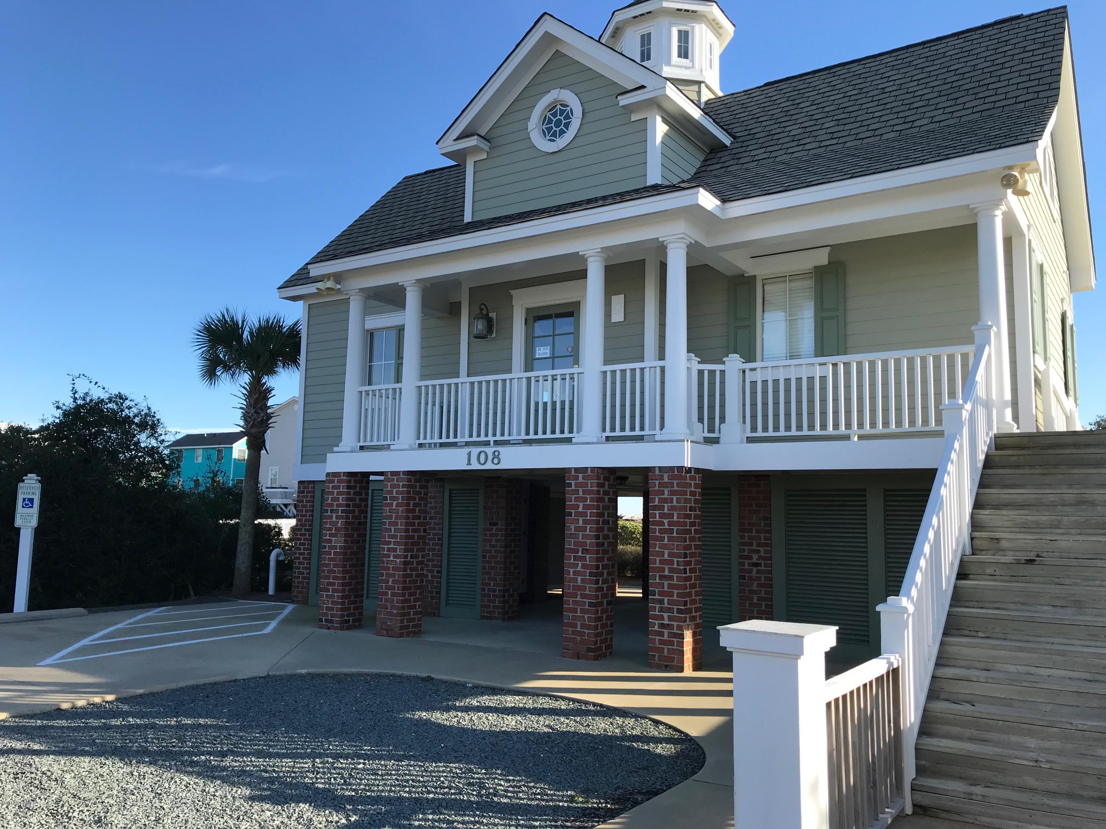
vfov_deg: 49.7
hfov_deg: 63.4
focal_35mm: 28
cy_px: 414
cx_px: 553
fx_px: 895
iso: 20
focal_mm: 3.99
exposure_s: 1/1126
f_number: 1.8
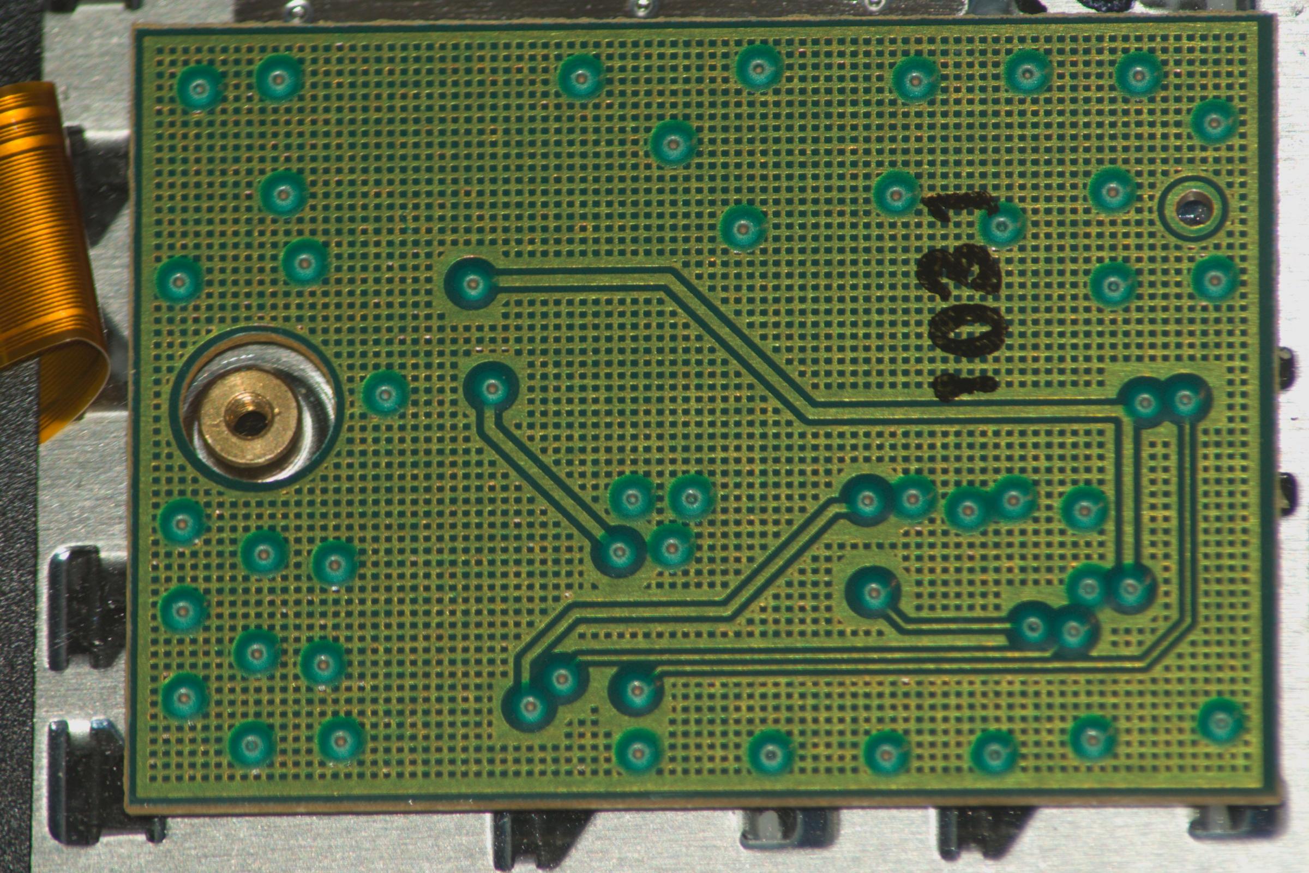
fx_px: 11998
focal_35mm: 330
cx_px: 654
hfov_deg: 6.2
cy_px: 436
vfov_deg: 4.2
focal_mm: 220
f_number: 11
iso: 200
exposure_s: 1/60
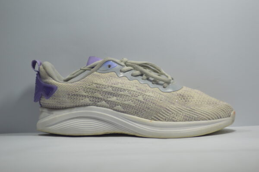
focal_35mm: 202
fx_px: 1456
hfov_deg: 10.2
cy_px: 86
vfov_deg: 6.8
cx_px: 130
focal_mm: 135
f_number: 4.2
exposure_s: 1/125
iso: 400
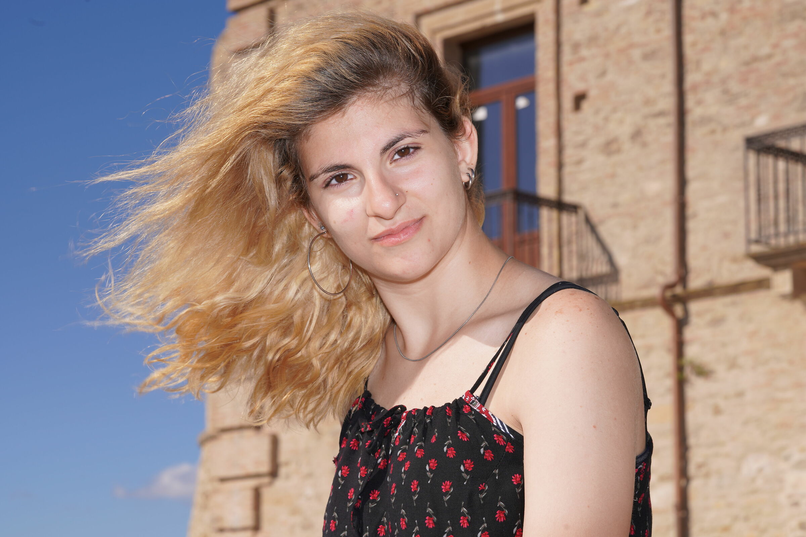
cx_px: 403
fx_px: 2015
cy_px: 268
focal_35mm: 90
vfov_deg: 15.2
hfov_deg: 22.6
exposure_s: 1/200
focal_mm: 90
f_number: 13
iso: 100
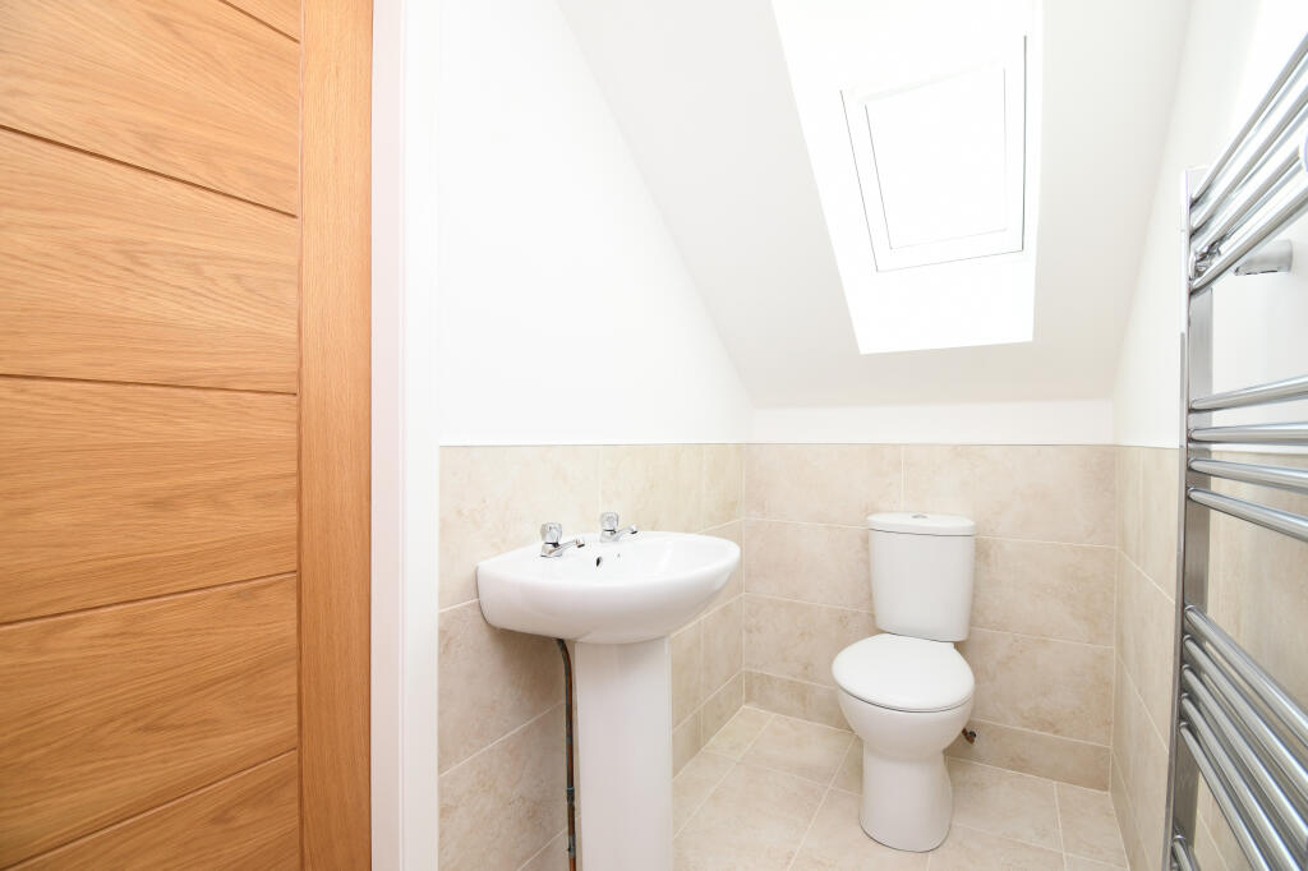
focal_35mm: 15
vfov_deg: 77.3
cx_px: 654
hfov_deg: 100.4
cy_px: 436
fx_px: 545
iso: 320
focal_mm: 10
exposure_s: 1/30
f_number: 8
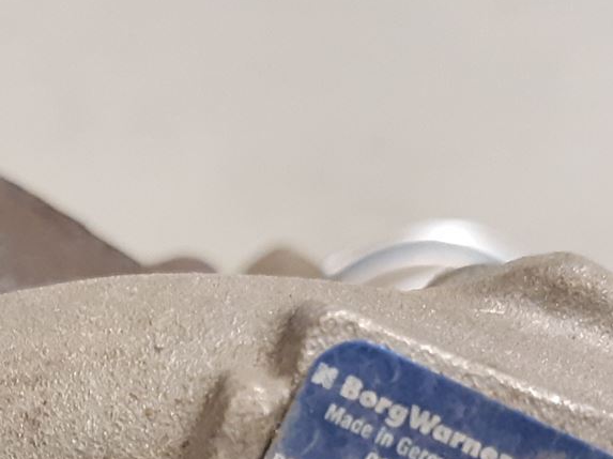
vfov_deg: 15.2
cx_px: 0
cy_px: 576
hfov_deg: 20.4
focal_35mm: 93
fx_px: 1646
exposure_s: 1/33
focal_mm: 3.93
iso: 200
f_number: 1.7
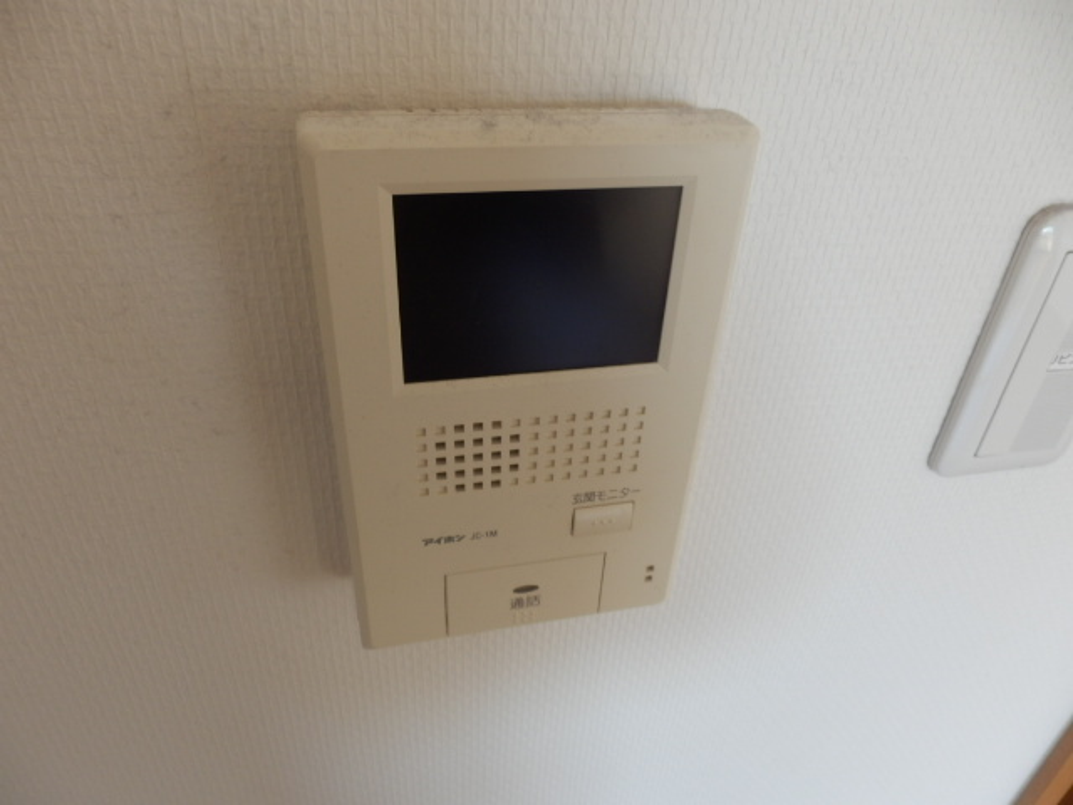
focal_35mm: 24
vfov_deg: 56.8
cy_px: 402
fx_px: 744
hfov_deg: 71.6
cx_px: 536
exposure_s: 1/30
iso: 125
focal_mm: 4.2
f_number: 3
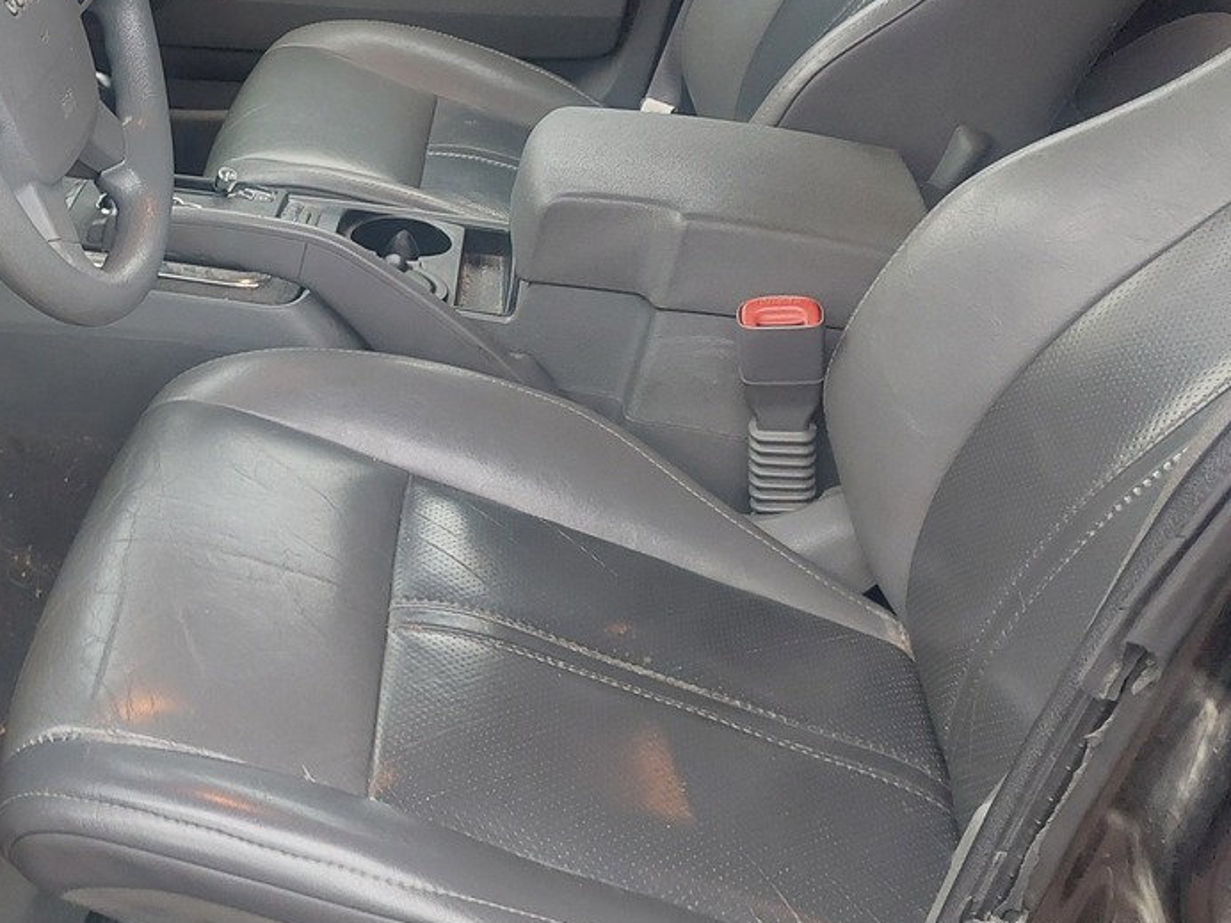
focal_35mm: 52
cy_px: 254
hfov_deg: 33.7
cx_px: 7
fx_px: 1849
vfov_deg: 27.7
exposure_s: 1/50
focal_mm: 5.23
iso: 250
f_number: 1.8
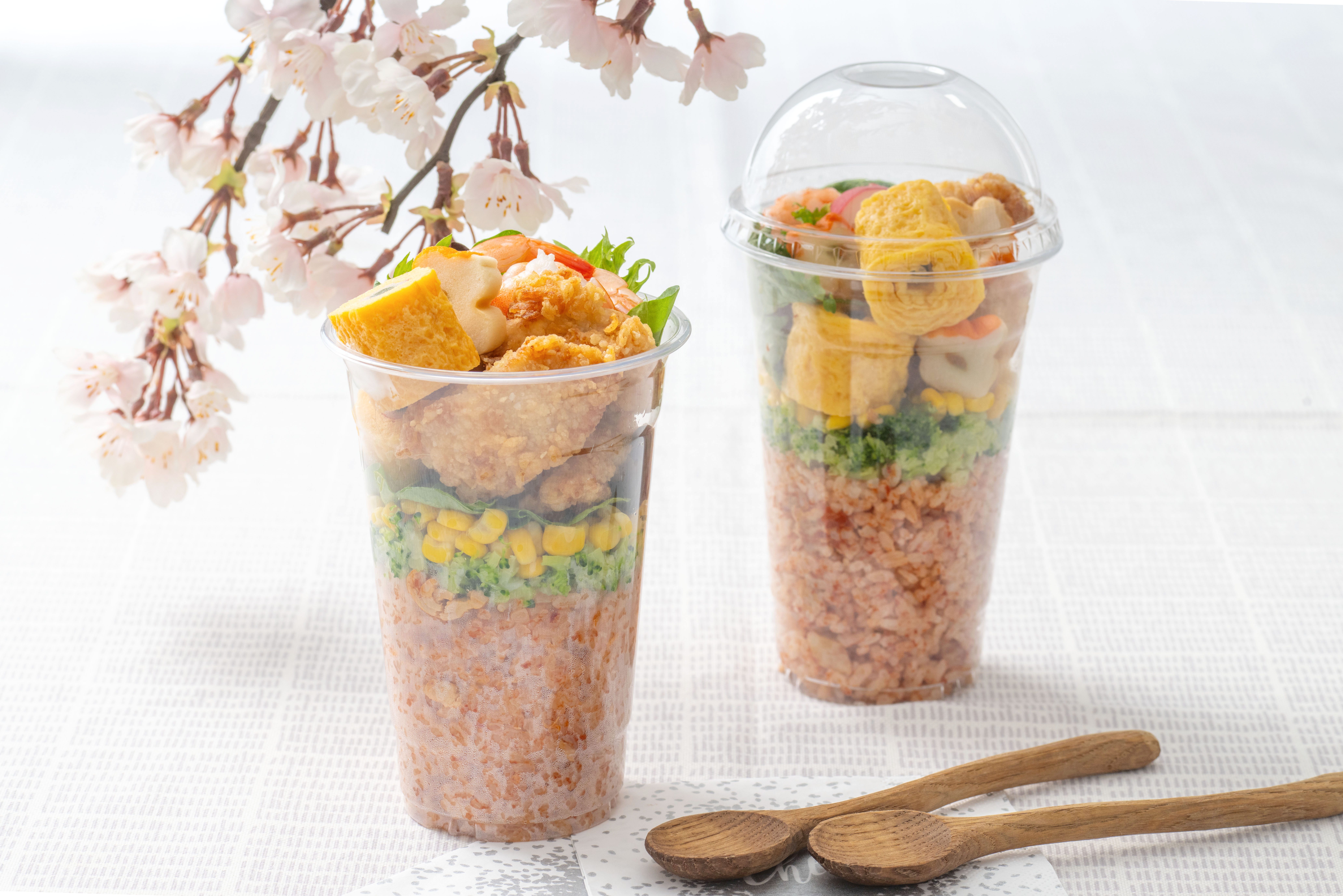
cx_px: 672
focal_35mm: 105
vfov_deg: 13.0
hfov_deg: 19.5
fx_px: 3917
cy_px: 448
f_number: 11
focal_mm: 105
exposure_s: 1/160
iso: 400
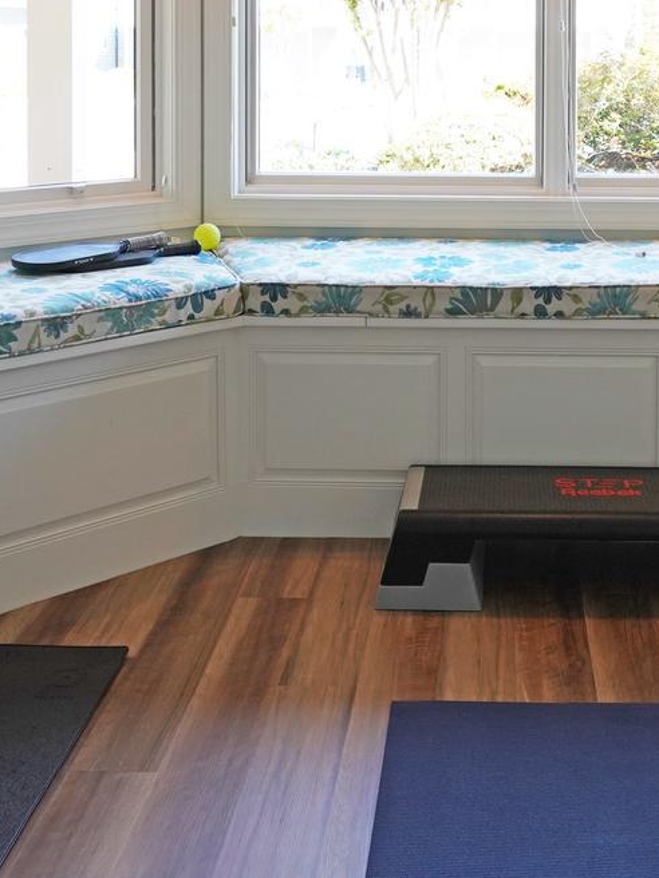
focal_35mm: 48
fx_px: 1218
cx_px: 484
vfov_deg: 36.8
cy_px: 68
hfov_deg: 29.8
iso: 400
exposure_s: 1/160
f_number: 4
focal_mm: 16
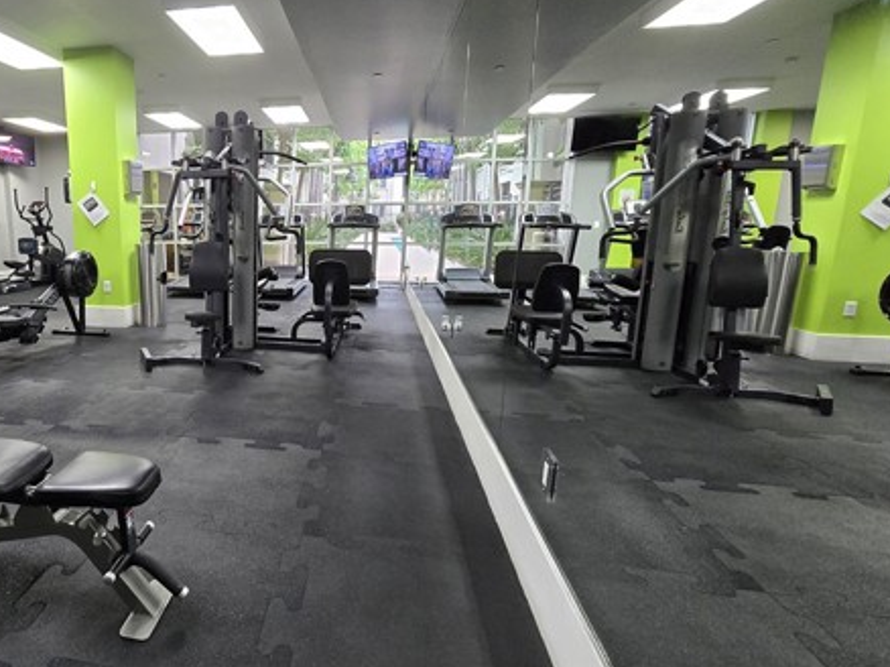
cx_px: 264
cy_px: 329
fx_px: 488
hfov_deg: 80.5
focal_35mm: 19
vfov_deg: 68.6
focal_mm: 2.2
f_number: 2.2
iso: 640
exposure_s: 1/60
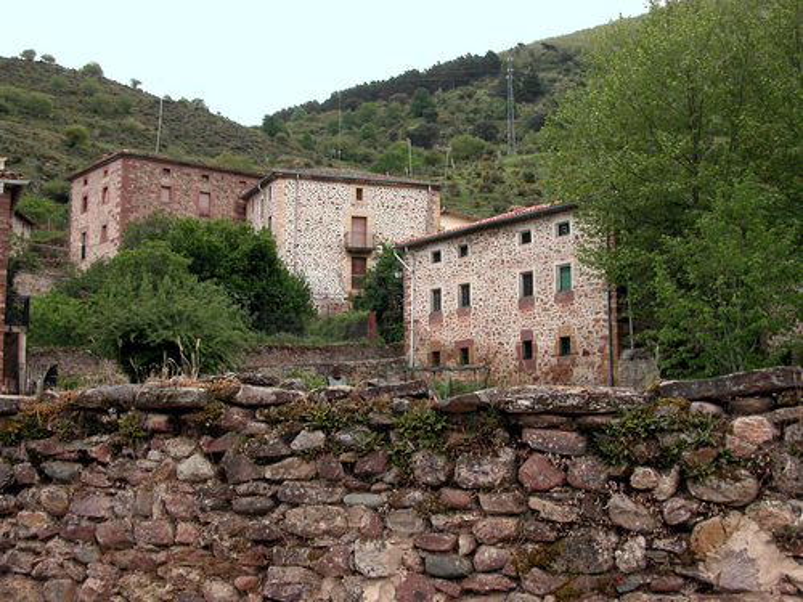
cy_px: 301
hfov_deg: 38.2
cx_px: 402
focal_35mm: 50
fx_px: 1160
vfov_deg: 29.1
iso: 100
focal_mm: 12.7
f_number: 4.8
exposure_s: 1/184
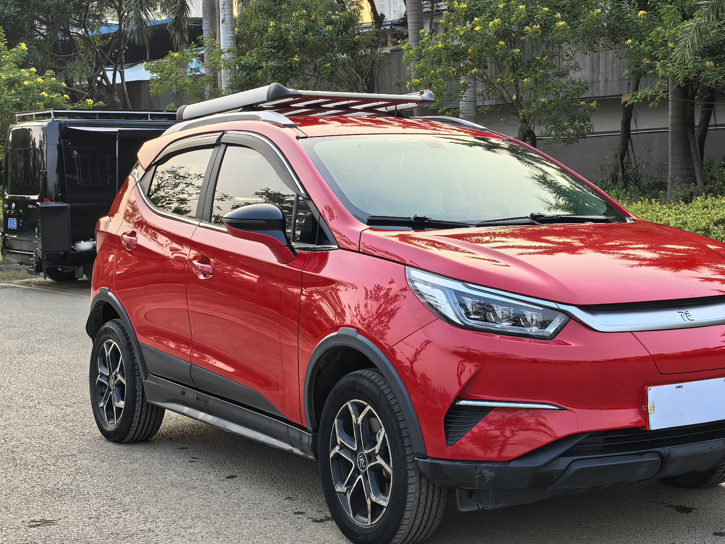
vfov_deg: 24.4
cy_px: 220
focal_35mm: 60
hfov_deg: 32.1
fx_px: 1257
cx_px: 448
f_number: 2
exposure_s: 1/337
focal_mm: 6.98
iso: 50
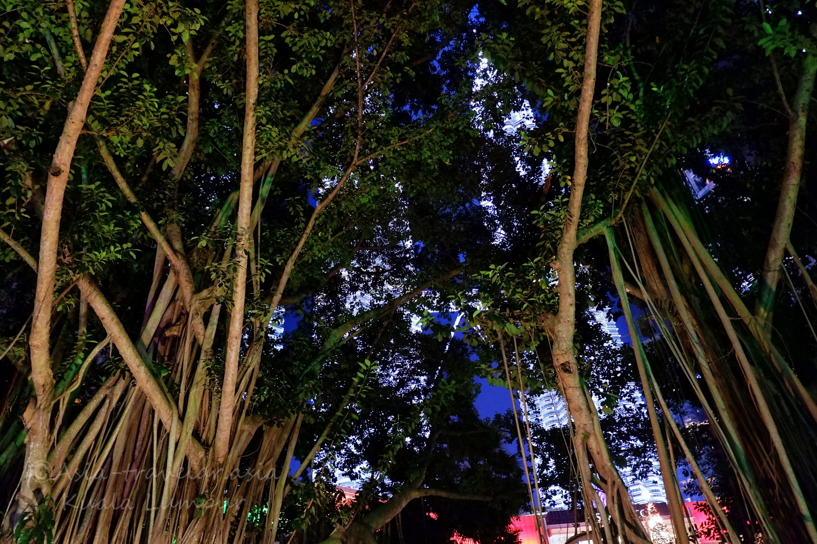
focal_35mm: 24
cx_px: 408
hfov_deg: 73.7
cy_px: 272
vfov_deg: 53.1
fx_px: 545
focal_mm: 16.6
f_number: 3.6
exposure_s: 1/18
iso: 3200
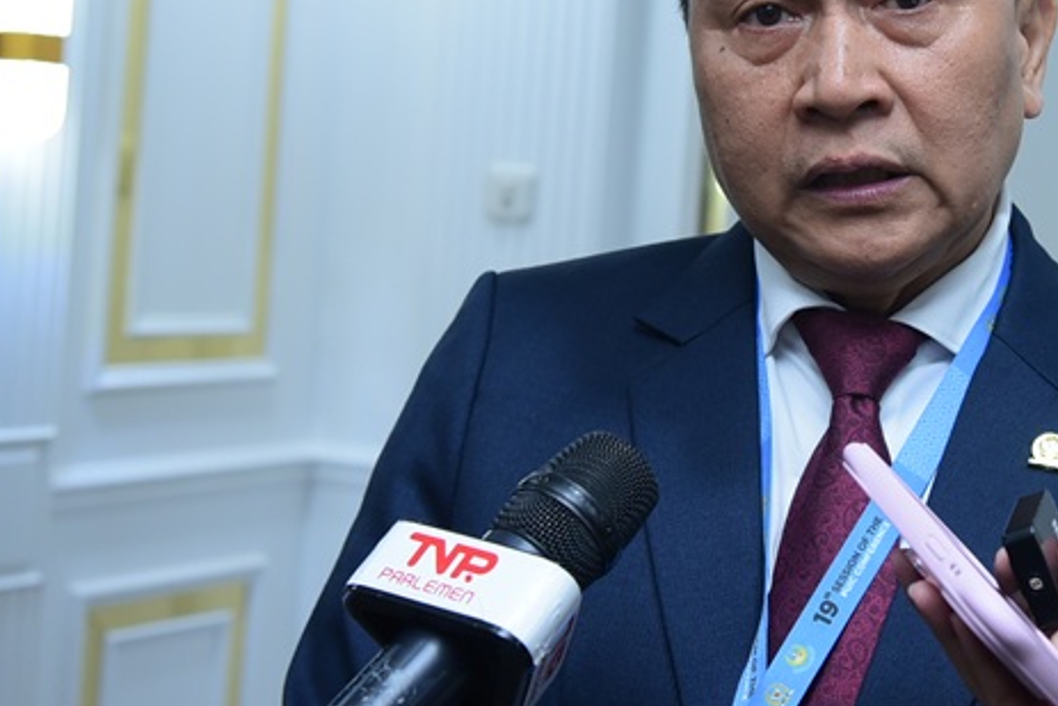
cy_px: 228
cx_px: 811
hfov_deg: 24.2
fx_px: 2440
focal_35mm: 83
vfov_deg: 16.4
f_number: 5
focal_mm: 48
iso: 2000
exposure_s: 1/160
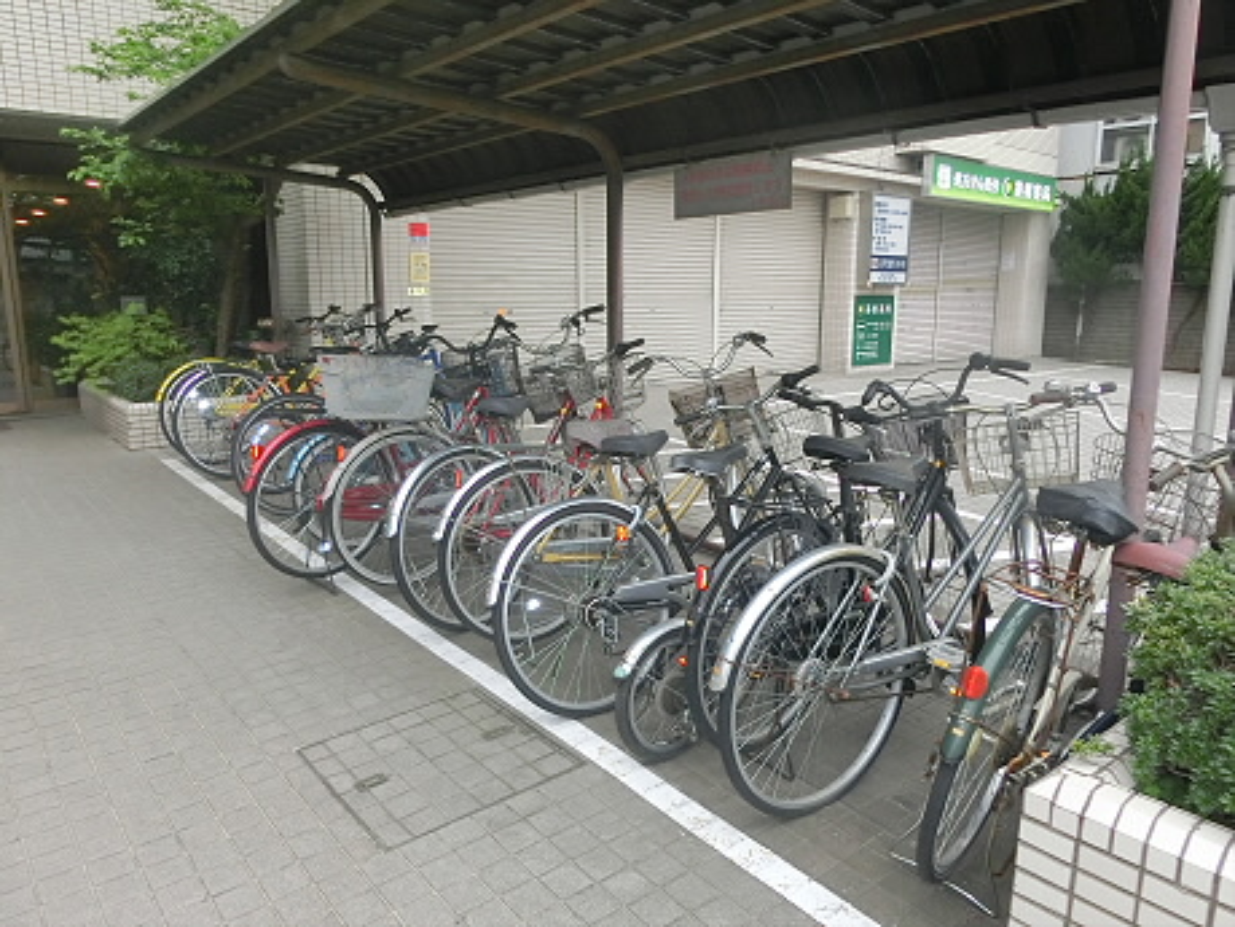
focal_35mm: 25
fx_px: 892
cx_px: 618
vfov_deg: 54.9
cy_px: 464
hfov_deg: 69.4
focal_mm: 4.5
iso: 250
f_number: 3.5
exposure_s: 1/125
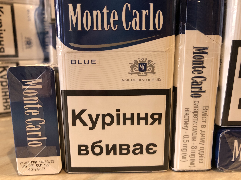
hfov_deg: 63.4
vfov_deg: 49.7
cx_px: 120
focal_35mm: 28
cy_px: 90
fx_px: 195
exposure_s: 1/15
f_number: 1.8
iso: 50
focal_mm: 4
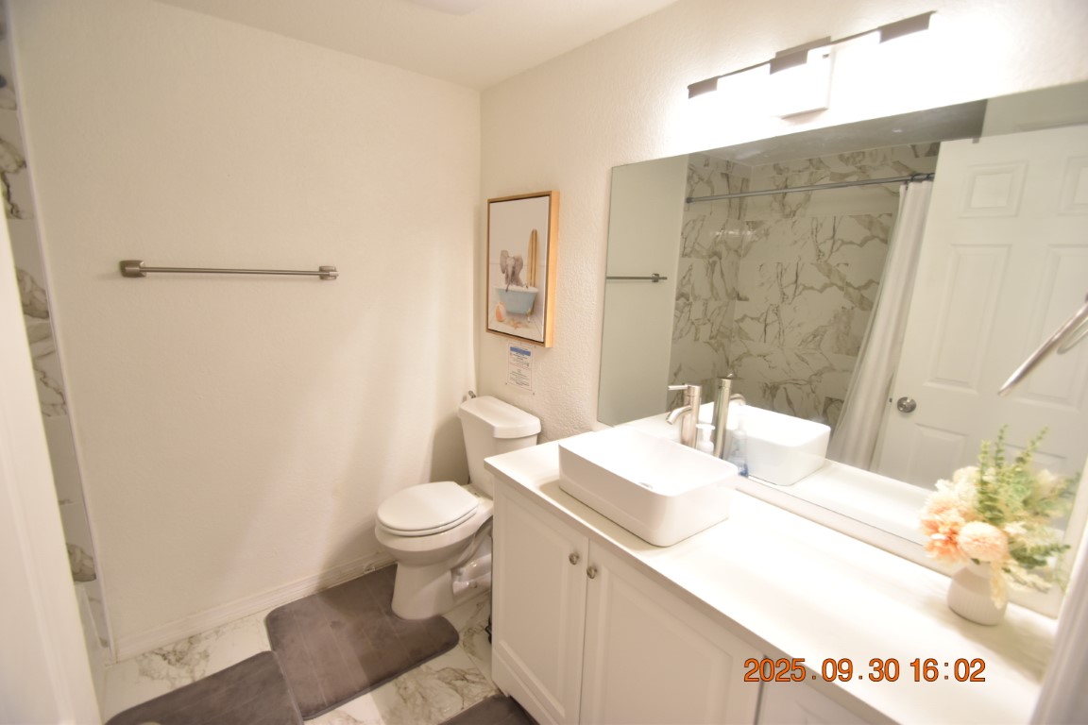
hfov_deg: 100.4
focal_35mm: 15
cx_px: 544
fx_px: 453
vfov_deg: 77.3
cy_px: 362
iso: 800
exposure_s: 1/45
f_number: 3.5
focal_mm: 10
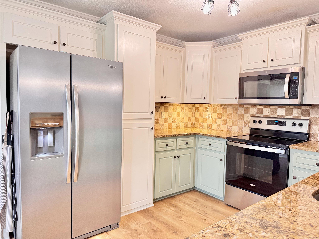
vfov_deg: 56.8
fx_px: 221
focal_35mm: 24
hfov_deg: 71.6
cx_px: 160
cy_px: 120
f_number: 1.78
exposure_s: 1/60
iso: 400
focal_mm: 6.76
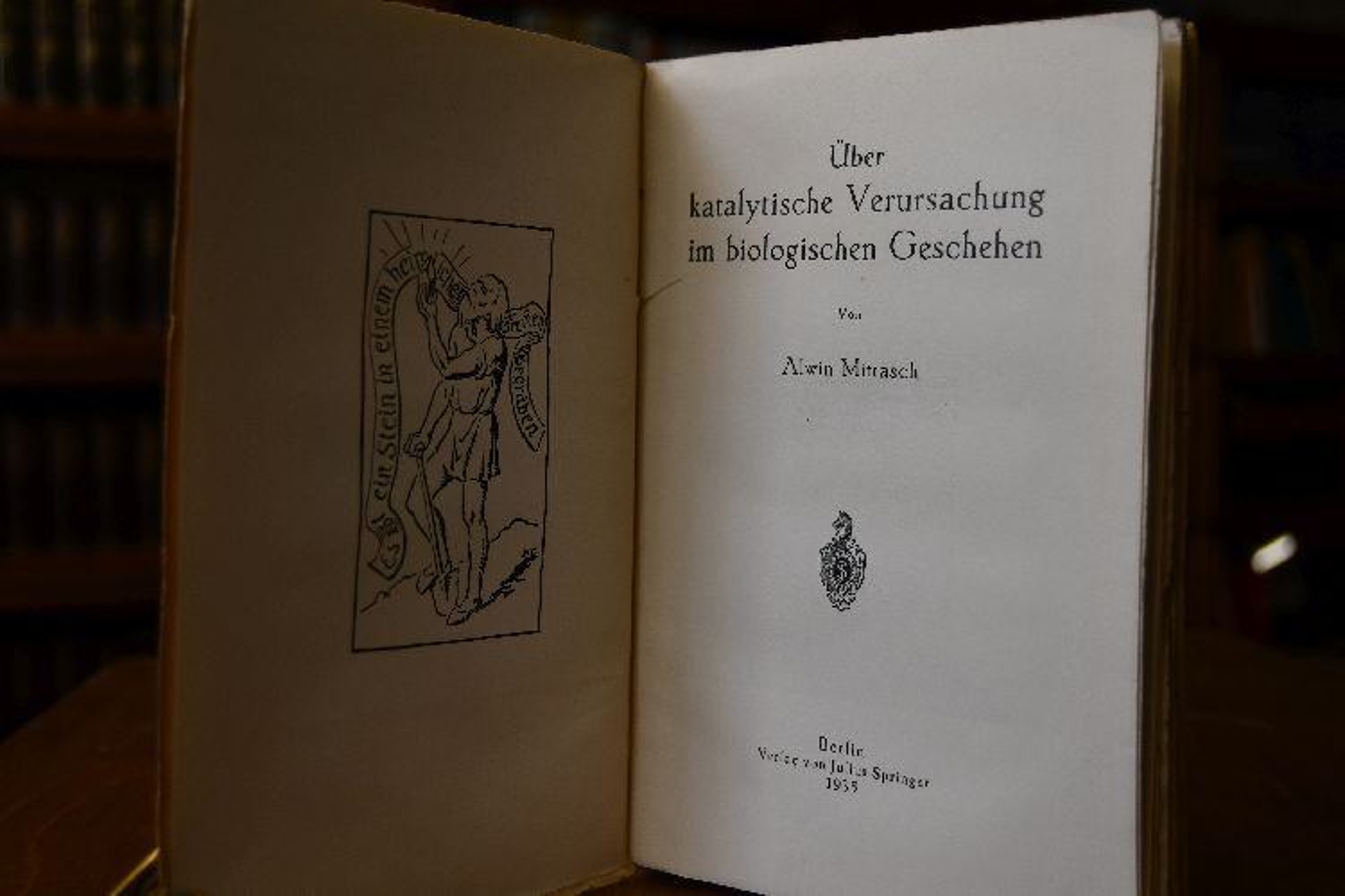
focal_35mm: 46
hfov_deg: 42.7
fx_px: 1718
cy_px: 448
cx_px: 672
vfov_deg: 29.2
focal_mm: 31
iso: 400
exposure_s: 1/250
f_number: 5
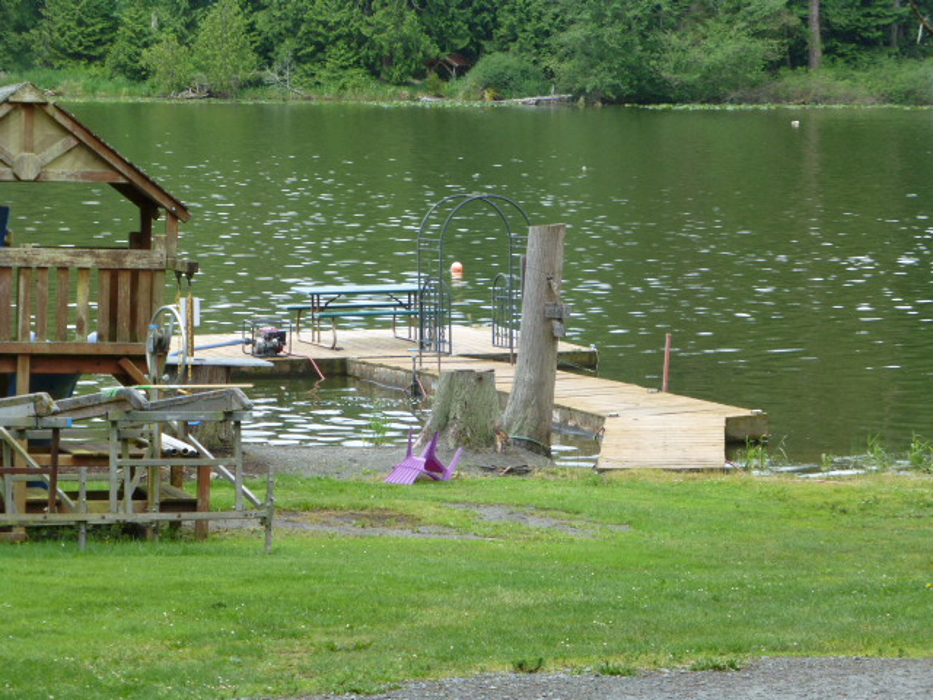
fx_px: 3908
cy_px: 350
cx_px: 466
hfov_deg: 13.6
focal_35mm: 145
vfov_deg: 10.2
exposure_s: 1/100
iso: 100
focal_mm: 25.9
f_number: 5.4
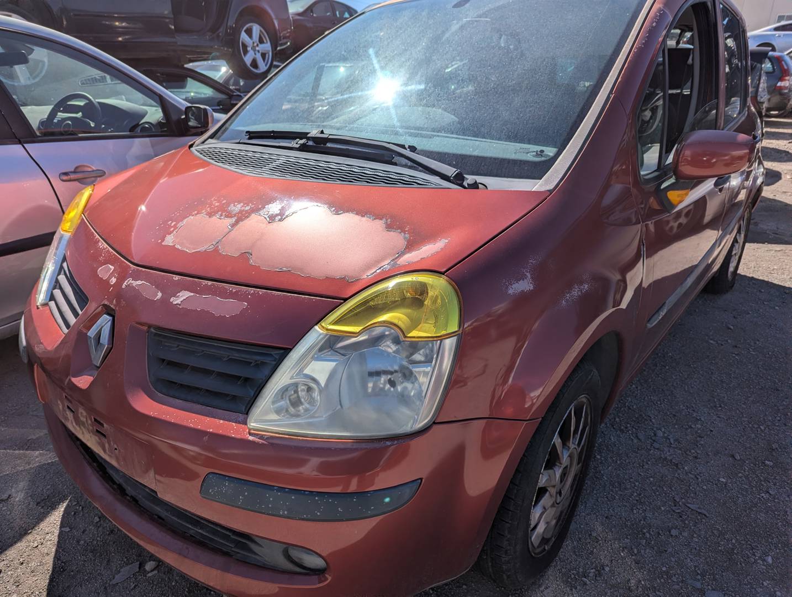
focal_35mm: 24
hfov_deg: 71.5
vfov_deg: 56.9
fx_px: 550
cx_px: 396
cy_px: 298
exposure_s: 1/8696
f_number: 1.85
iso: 54
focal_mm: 6.81
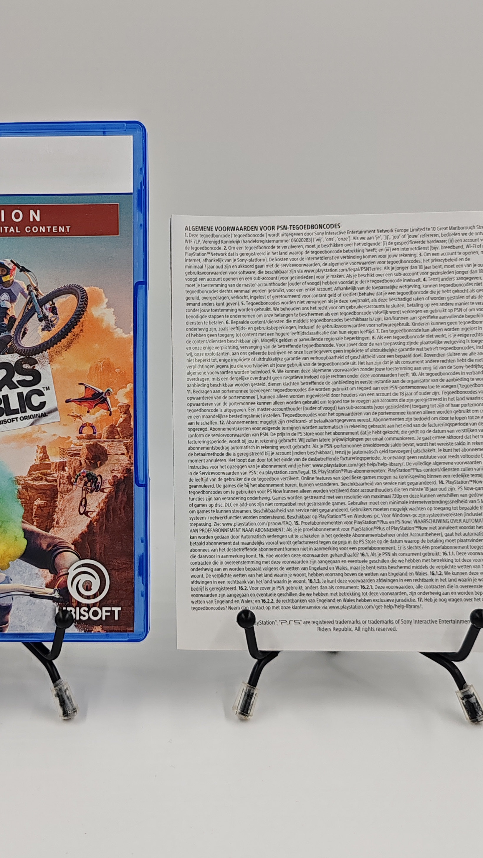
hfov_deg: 28.6
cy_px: 430
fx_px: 934
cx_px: 128
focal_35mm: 41
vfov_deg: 49.4
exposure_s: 1/100
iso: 400
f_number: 1.9
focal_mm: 6.12
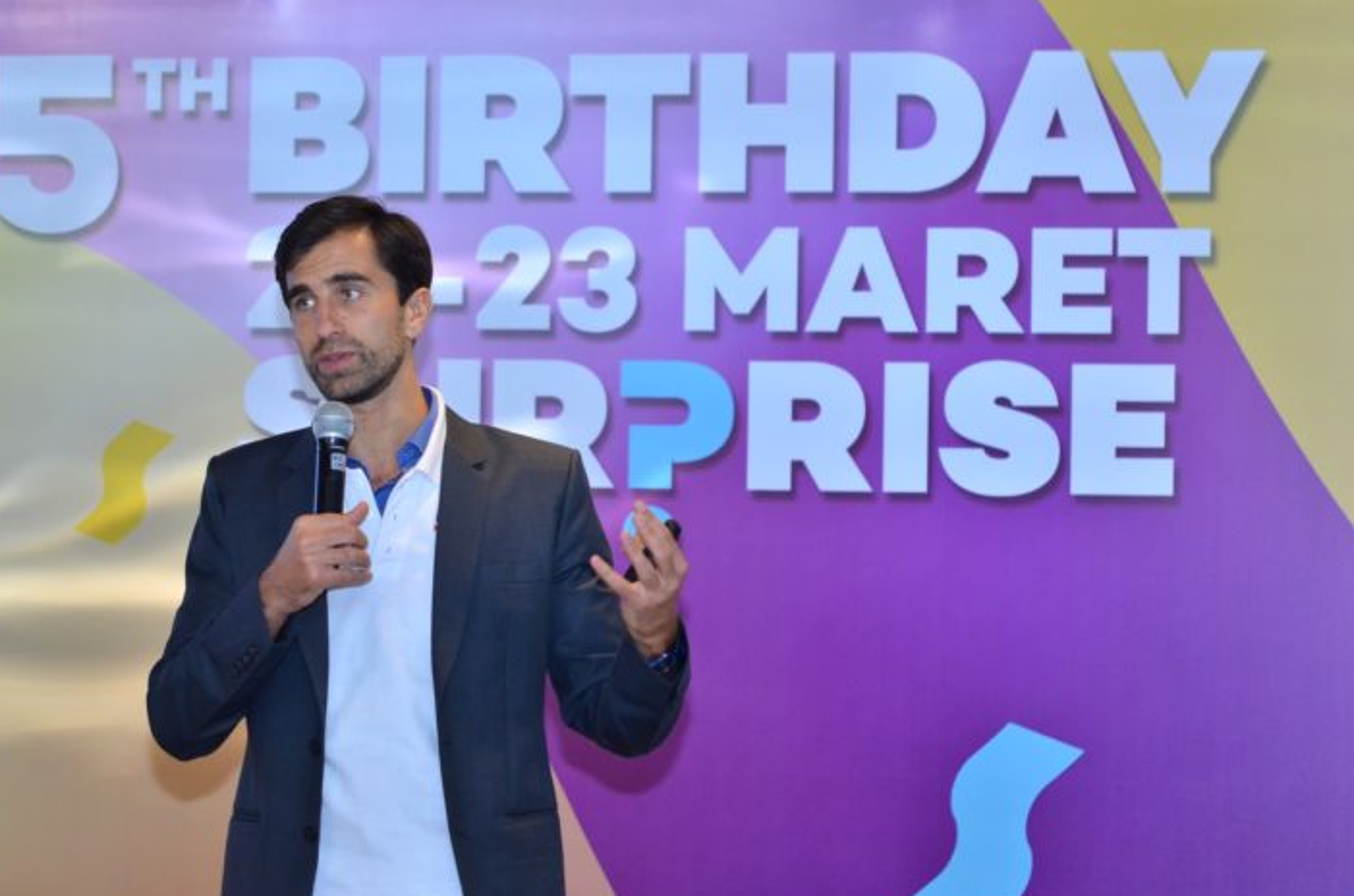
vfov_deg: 11.9
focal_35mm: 115
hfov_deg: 17.8
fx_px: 4315
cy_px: 454
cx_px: 630
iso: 800
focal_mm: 70
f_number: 2.8
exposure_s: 1/200
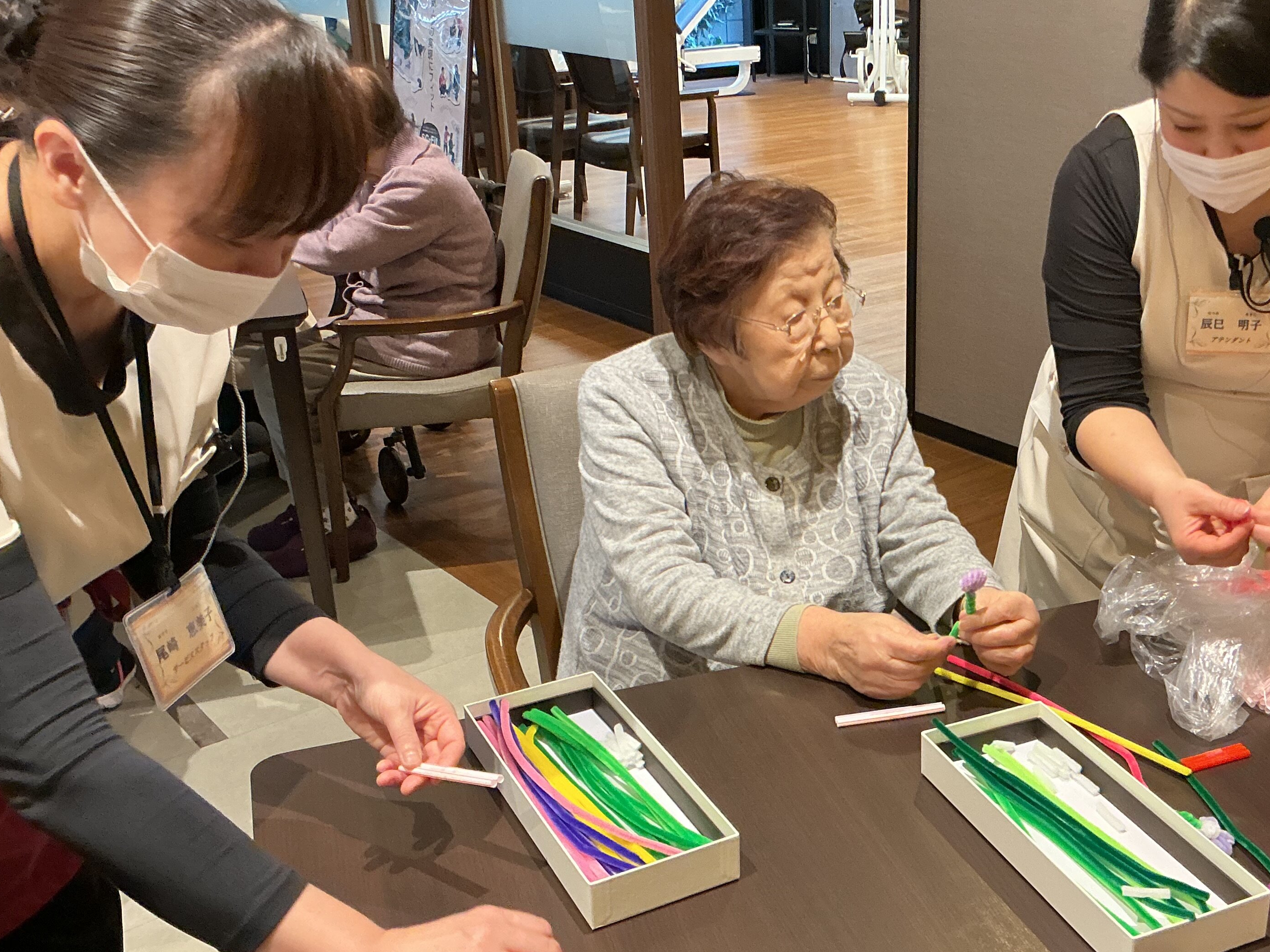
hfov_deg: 44.0
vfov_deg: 34.3
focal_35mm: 42
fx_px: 1541
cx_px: 865
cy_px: 499
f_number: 1.8
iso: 160
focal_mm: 3
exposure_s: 1/60
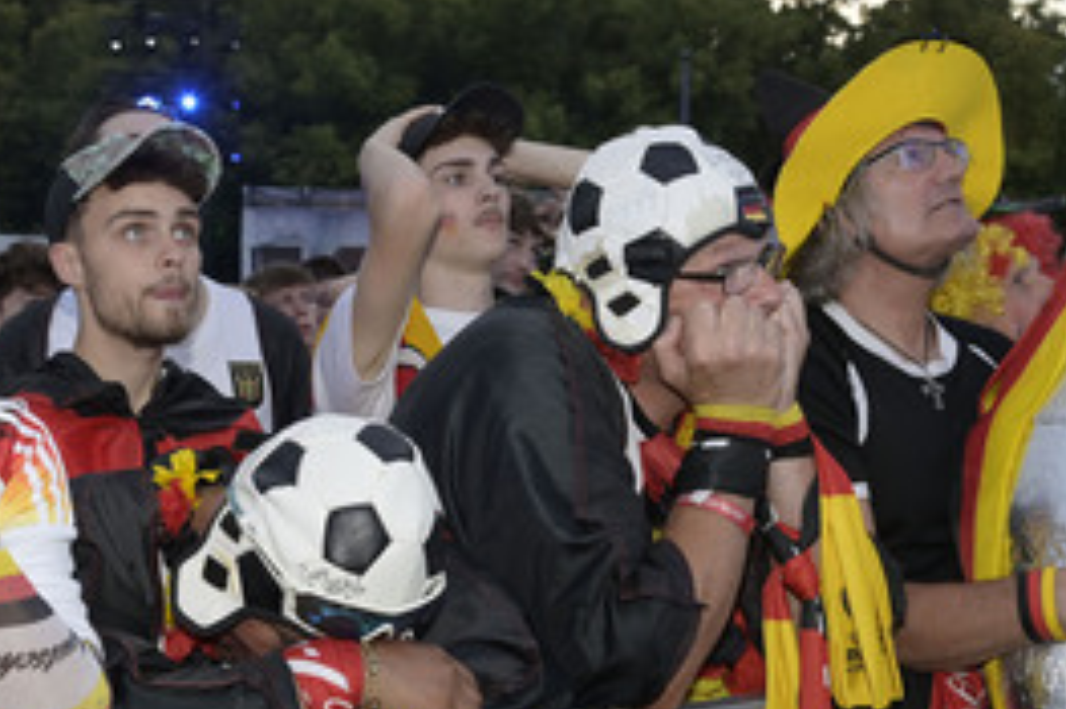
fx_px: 1775
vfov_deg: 22.5
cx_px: 399
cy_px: 438
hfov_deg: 33.3
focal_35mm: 60
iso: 1600
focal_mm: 35
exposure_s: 1/200
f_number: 5.6
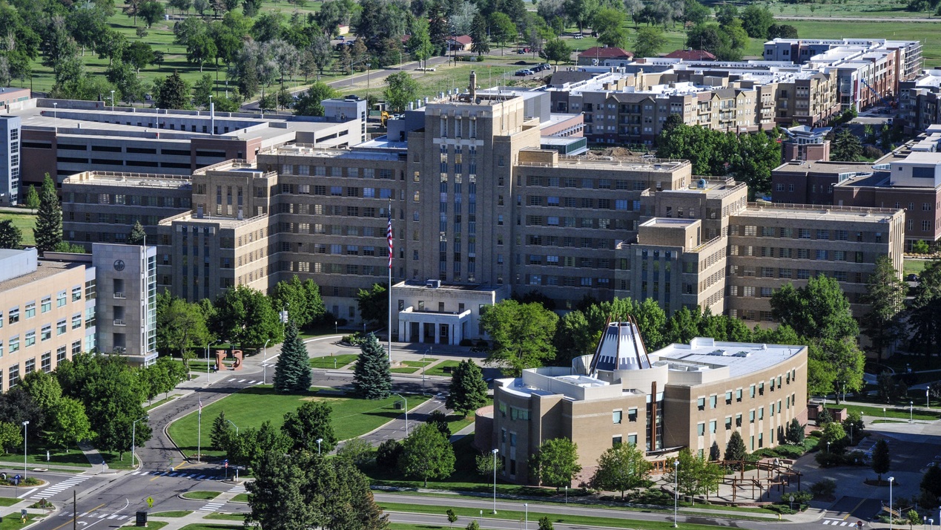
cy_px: 246
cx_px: 469
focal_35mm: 135
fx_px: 3357
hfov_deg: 16.0
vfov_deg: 9.0
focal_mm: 85
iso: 500
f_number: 9
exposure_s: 1/640
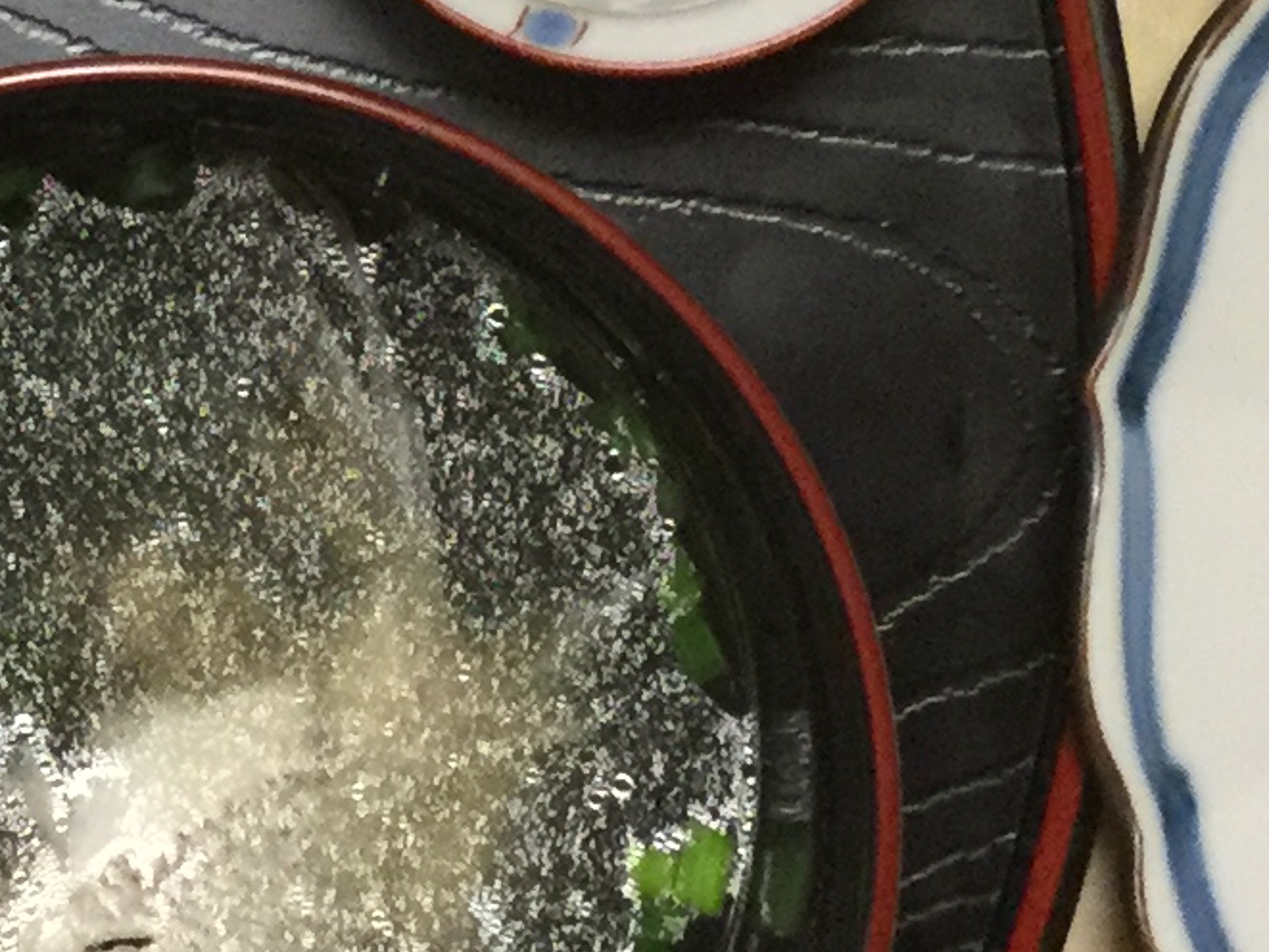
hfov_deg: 12.8
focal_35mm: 153
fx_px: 5610
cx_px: 8
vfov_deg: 9.5
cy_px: -257
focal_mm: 3.3
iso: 125
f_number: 2.4
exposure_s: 1/30
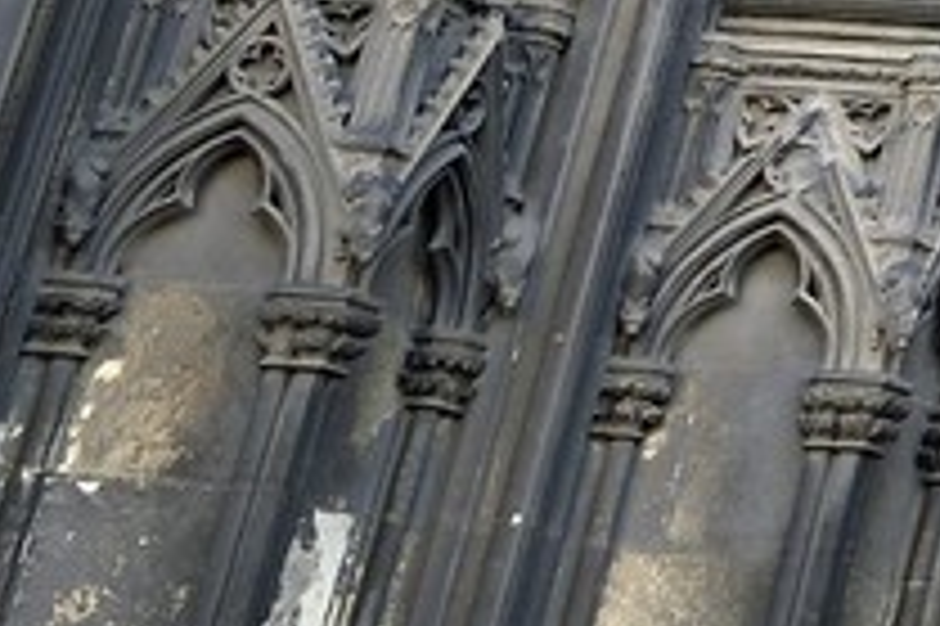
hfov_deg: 7.9
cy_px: -1648
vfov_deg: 6.4
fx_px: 4801
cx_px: 3580
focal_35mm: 184
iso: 200
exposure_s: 1/40
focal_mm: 24
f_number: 8
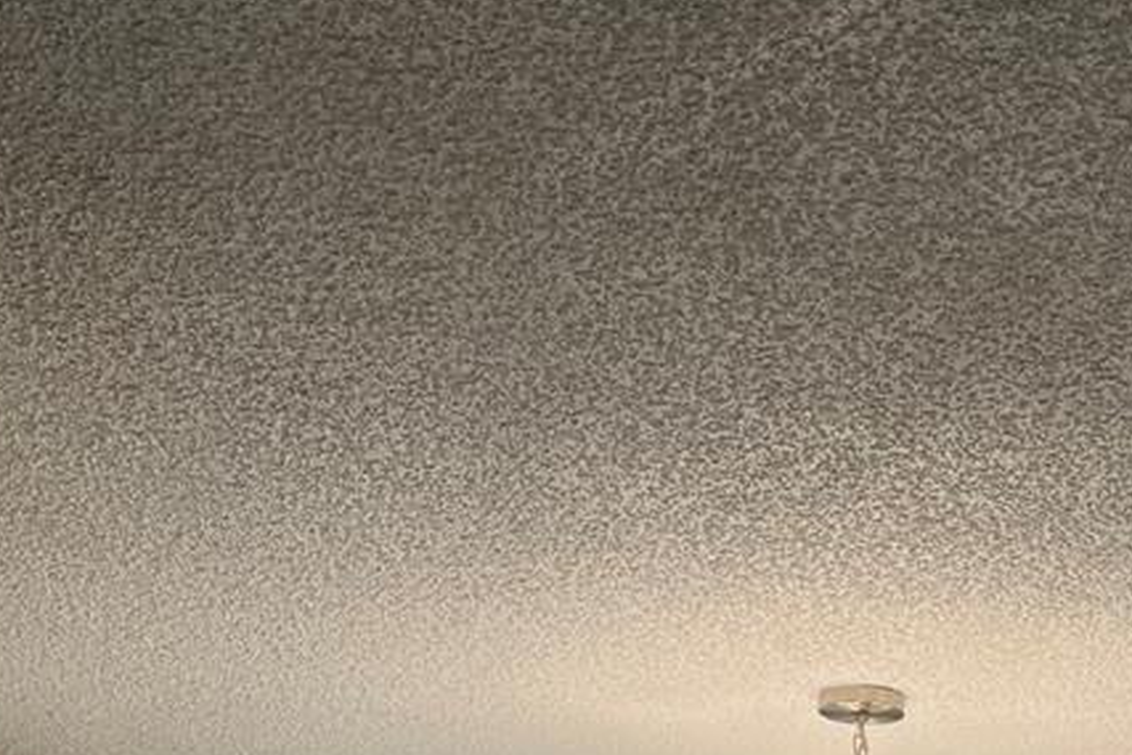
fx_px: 2390
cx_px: 941
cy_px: 1444
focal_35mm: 76
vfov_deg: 15.1
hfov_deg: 26.1
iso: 64
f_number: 1.6
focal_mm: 5.1
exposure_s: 1/120
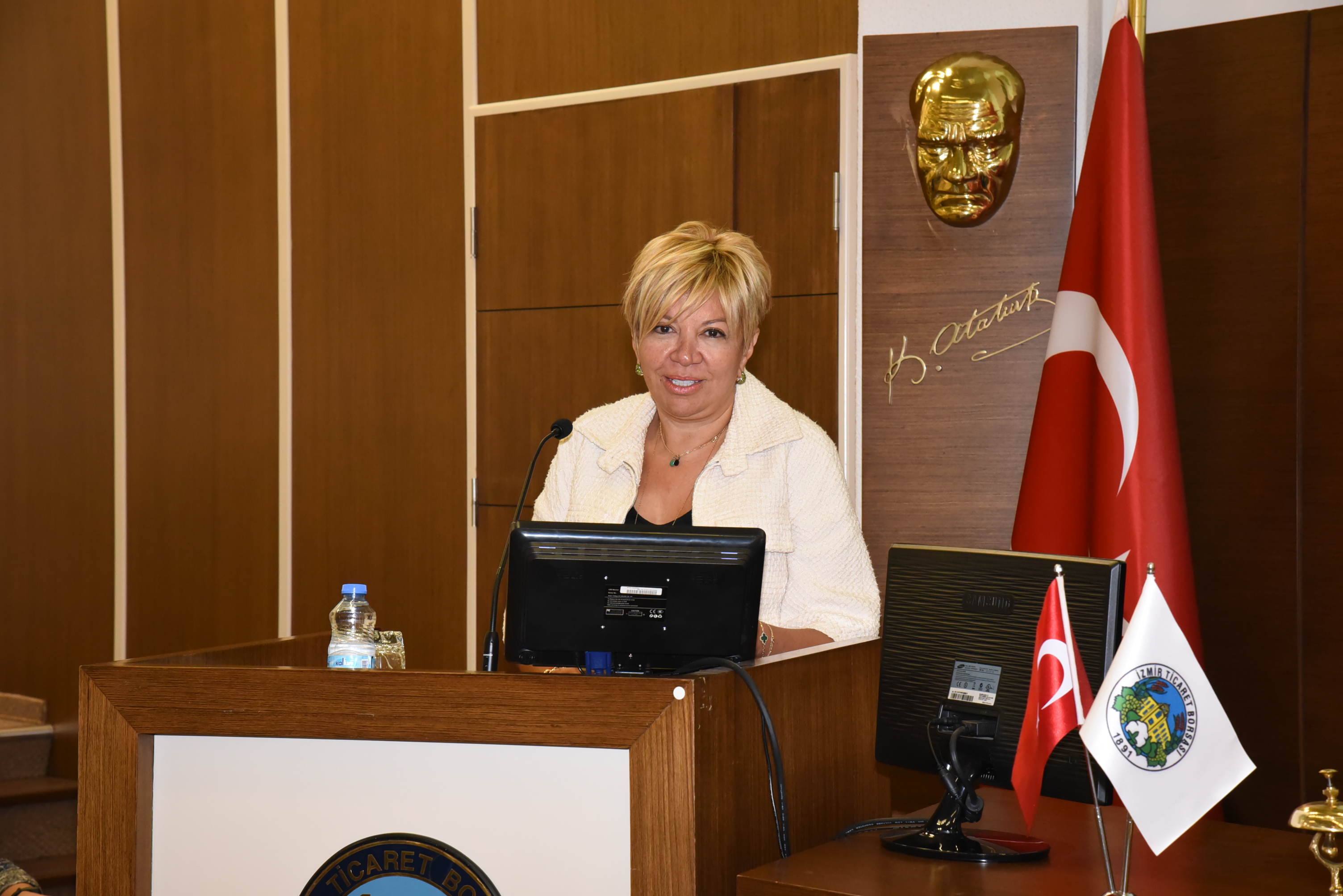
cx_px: 672
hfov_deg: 23.9
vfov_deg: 16.1
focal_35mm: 85
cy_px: 448
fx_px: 3172
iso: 4000
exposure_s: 1/100
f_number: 10
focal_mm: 85
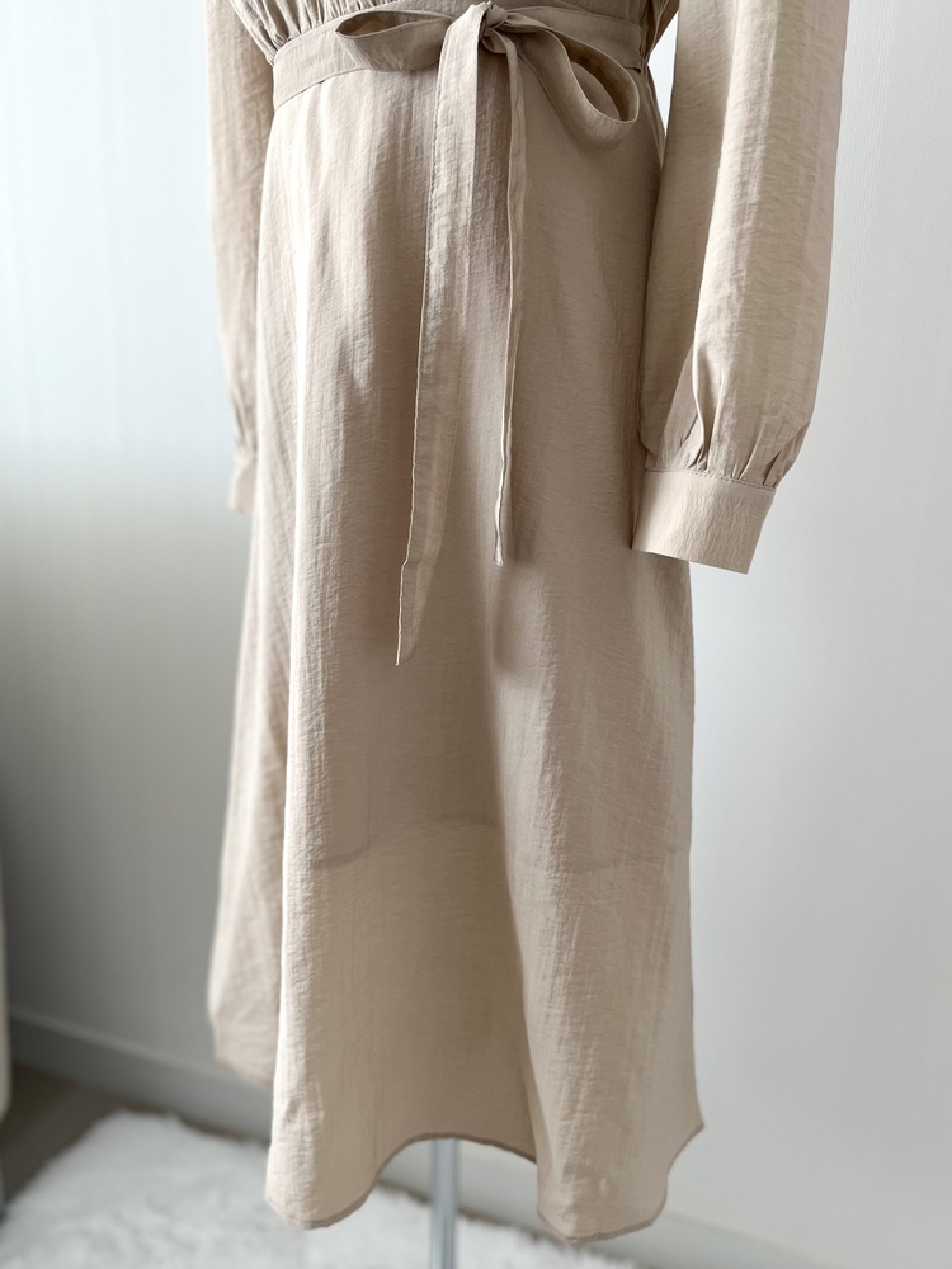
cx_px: 476
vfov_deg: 67.3
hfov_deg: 53.1
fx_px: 953
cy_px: 634
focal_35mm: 26
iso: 80
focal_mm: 5.1
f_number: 1.6
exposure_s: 1/121
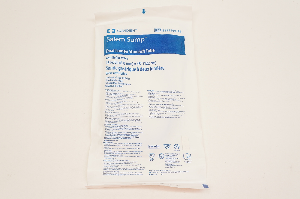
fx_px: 312
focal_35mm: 38
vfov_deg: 35.4
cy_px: 100
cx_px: 150
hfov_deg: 51.3
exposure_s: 1/60
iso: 400
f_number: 7.1
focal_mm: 25
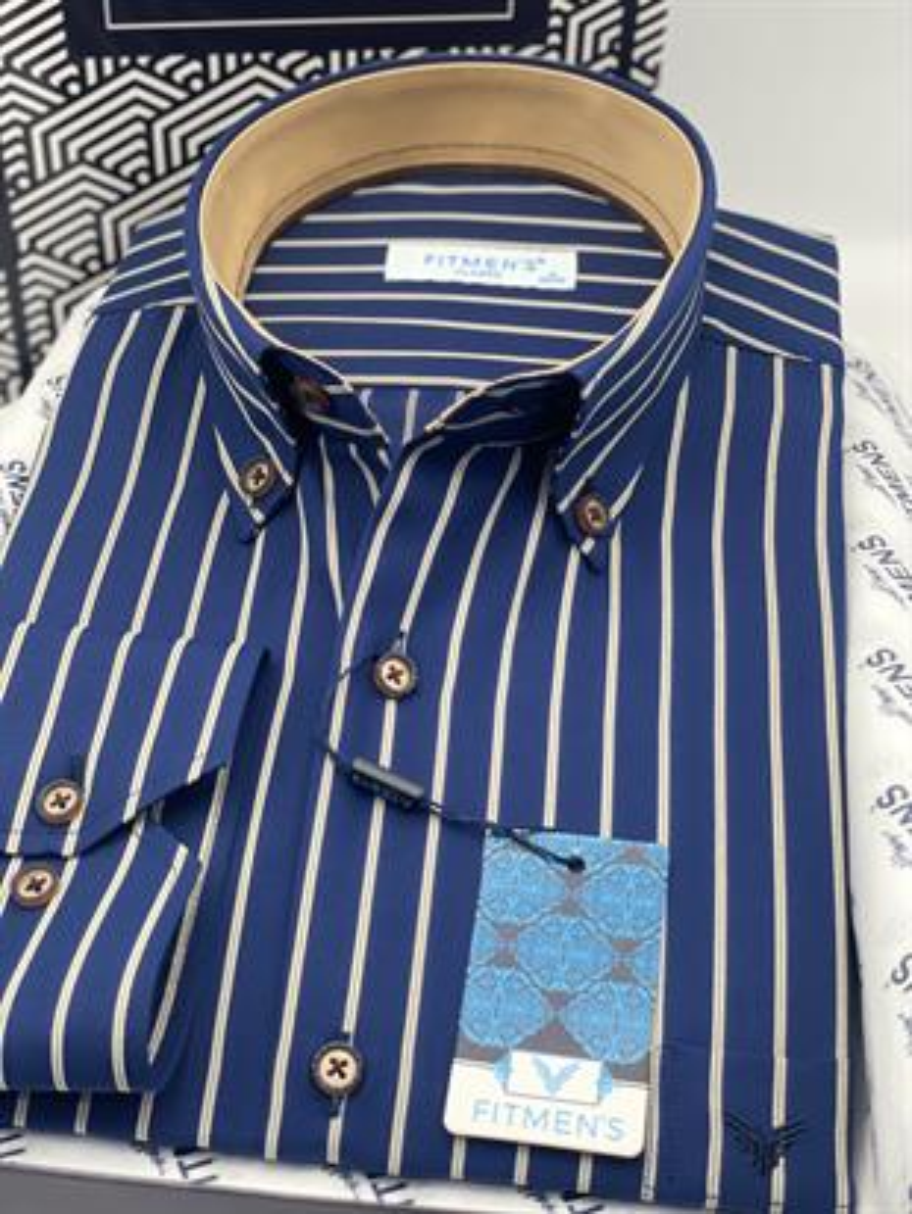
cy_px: 607
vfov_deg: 36.8
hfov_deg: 28.0
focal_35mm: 52
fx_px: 1826
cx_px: 456
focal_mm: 6
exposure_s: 1/122
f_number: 2
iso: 32
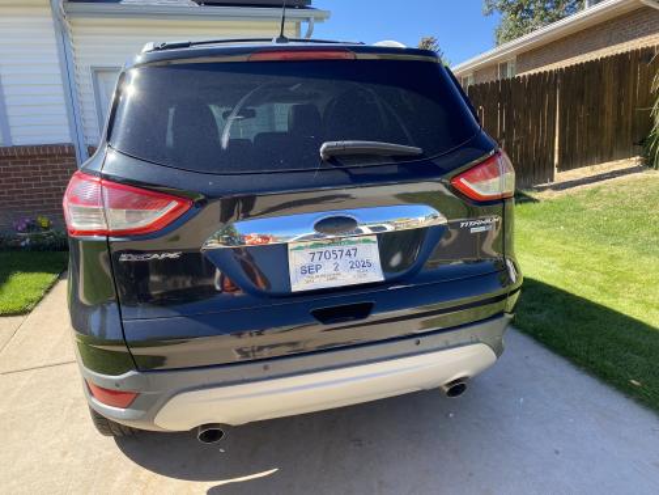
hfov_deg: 67.3
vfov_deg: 53.1
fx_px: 495
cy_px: 248
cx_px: 330
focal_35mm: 26
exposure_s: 1/630
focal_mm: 4.25
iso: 32
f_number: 1.8
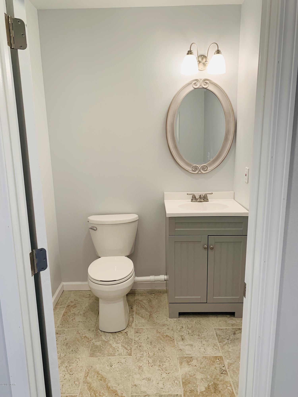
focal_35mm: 26
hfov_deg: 53.1
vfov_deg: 67.3
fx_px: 298
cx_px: 149
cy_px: 198
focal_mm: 4.25
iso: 50
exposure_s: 1/60
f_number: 1.8
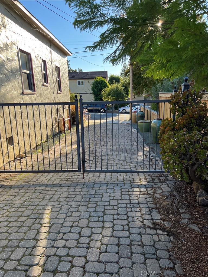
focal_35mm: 26
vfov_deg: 67.3
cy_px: 138
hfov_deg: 53.1
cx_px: 104
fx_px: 208
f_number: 1.5
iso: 50
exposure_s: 1/1000
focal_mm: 5.7
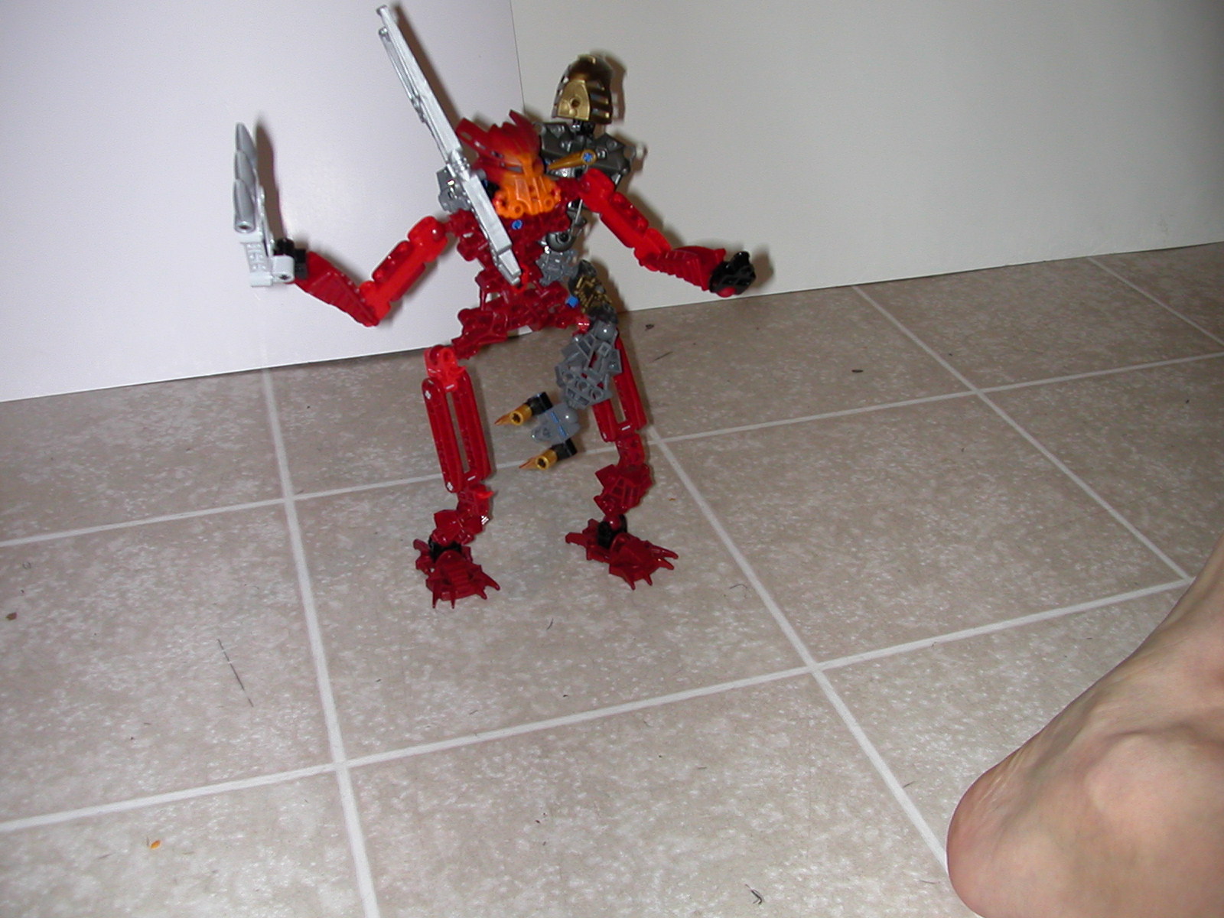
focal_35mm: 37
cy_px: 459
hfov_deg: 50.1
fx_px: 1308
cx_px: 612
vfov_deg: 38.7
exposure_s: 1/59.9
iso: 100
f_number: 2.7
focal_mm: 5.6
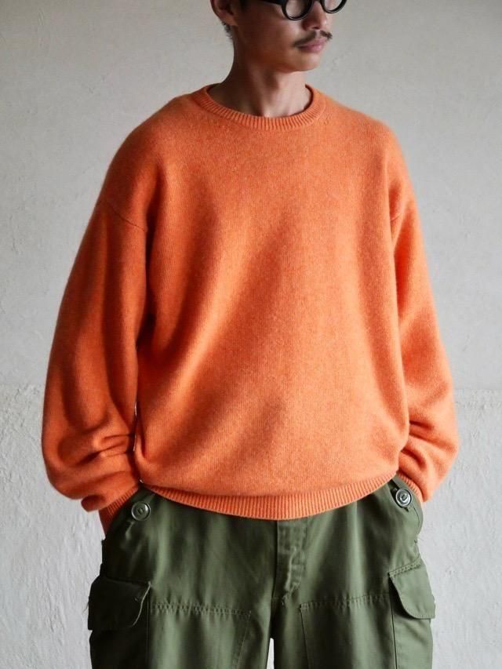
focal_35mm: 96
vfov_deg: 20.4
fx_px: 1856
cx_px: 251
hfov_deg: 15.4
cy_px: 334
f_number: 3.9
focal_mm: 48
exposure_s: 1/80
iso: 3200
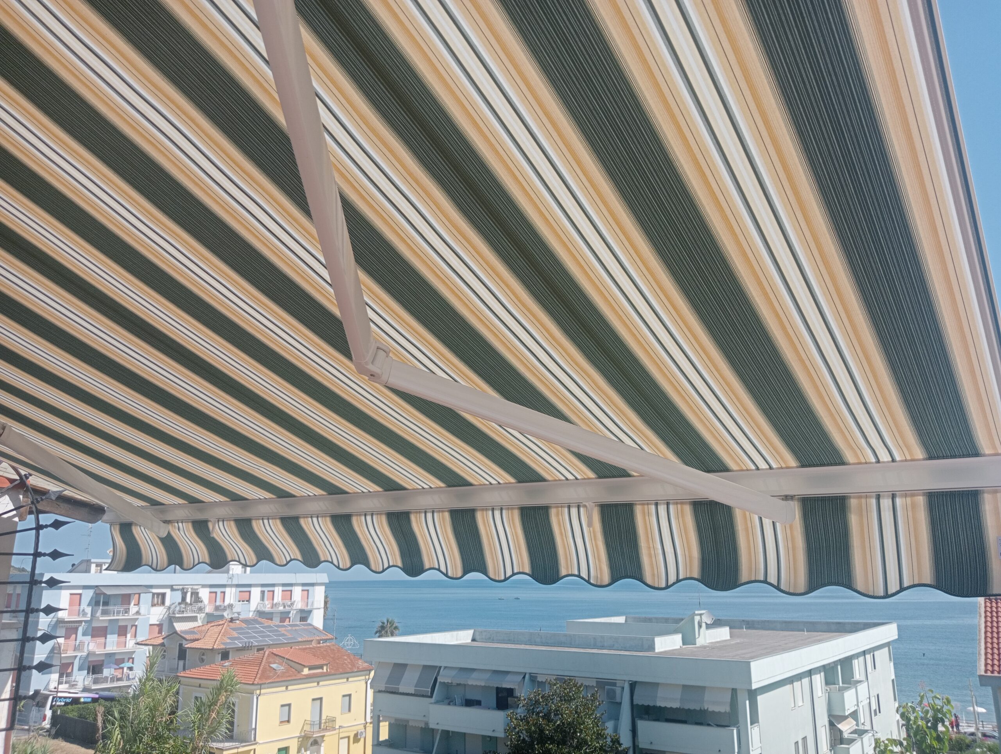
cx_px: 500
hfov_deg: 63.4
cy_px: 377
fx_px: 811
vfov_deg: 49.9
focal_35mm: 28
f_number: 1.8
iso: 111
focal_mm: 4.04
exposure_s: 1/779
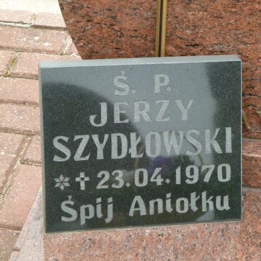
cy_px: 137
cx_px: 137
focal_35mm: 159
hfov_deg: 11.0
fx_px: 1356
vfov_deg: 11.0
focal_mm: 21
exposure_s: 1/200
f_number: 4.4
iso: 320
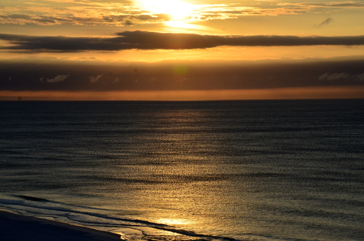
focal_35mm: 112
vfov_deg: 12.1
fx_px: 1135
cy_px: 120
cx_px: 182
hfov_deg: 18.2
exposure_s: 1/2000
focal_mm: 75
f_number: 11
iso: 640
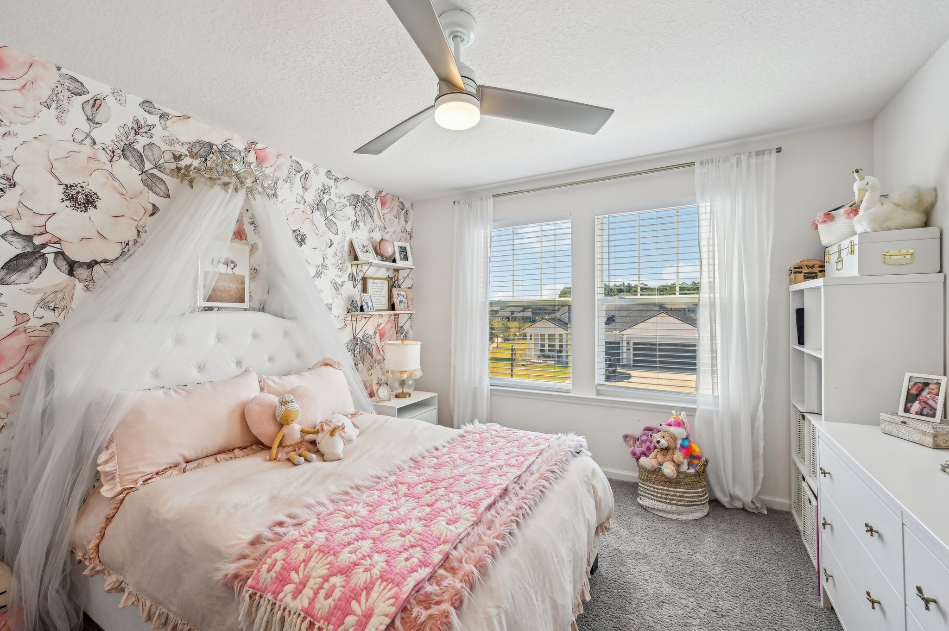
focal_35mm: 15
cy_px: 316
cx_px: 474
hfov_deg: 100.4
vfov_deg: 77.2
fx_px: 395
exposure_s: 1/90
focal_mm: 15
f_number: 8
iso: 400
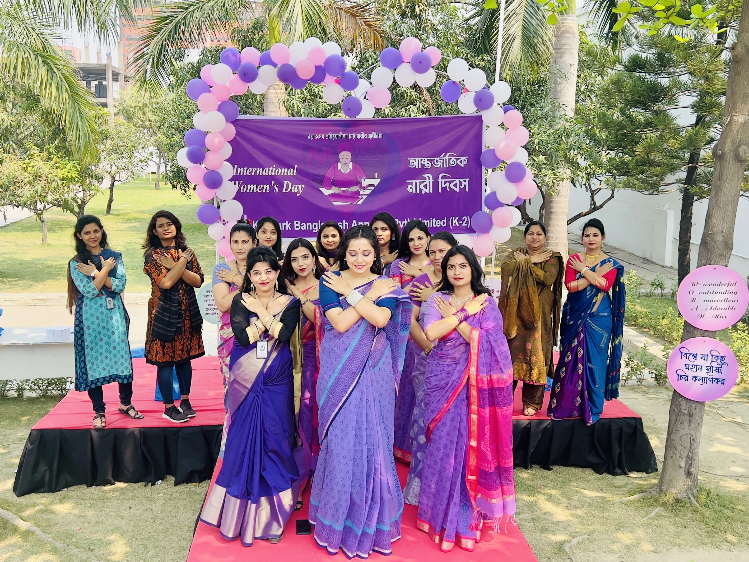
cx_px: 374
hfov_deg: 67.3
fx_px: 563
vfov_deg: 53.1
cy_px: 281
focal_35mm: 26
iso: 50
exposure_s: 1/674
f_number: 1.5
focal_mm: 5.7
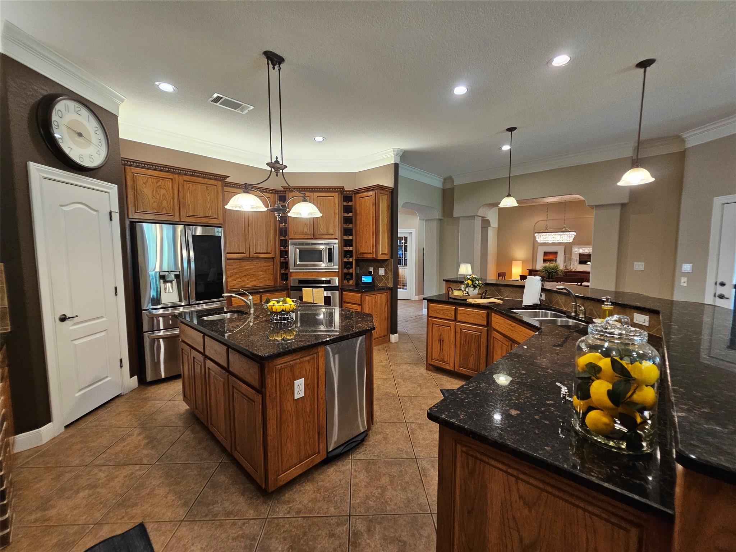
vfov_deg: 89.9
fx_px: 276
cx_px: 368
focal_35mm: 13
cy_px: 276
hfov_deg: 106.2
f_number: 2.2
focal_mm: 2.2
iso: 250
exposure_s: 1/60
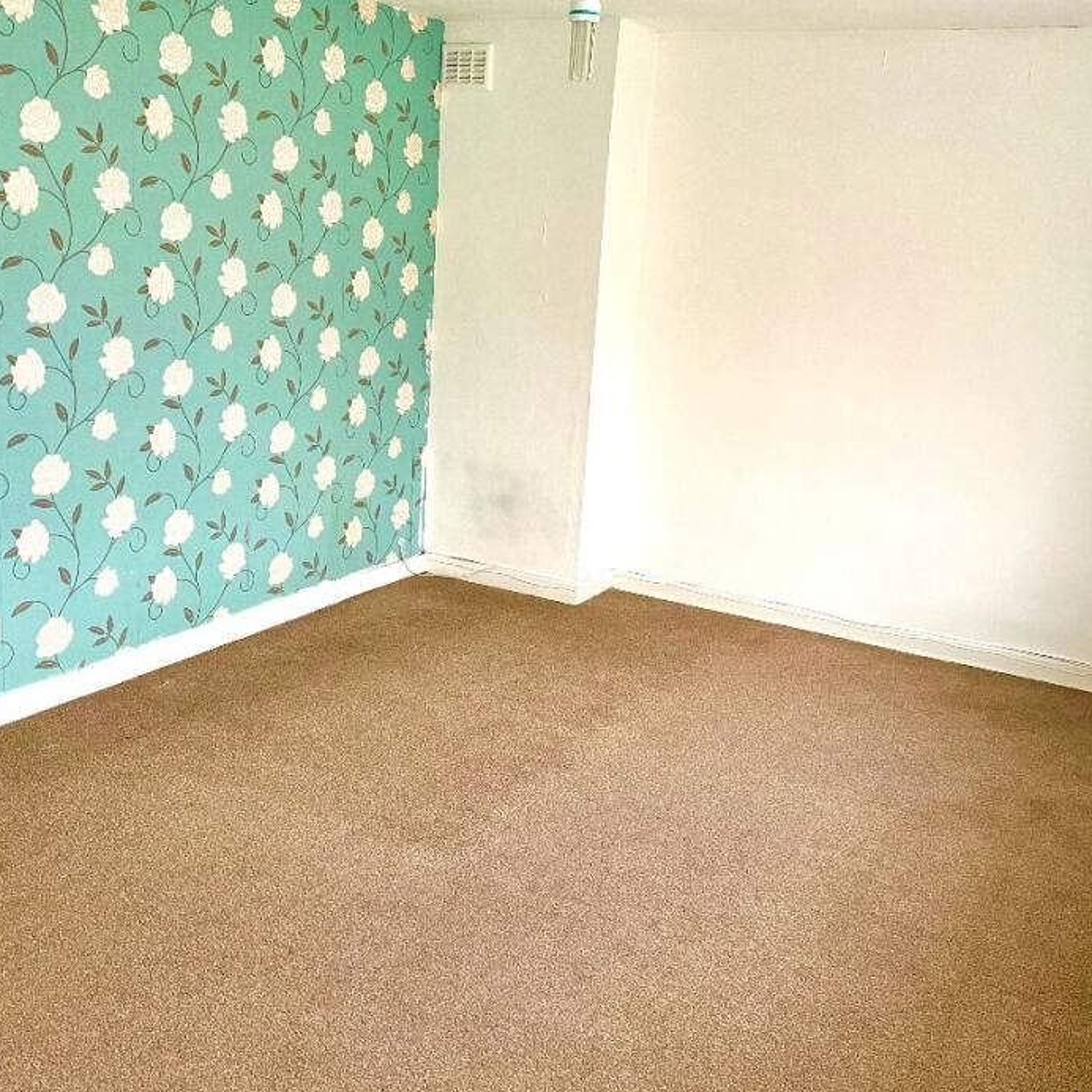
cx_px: 537
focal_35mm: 34
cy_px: 518
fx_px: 1213
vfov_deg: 48.4
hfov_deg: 48.4
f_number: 1.6
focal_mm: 4.2
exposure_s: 1/60
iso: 160
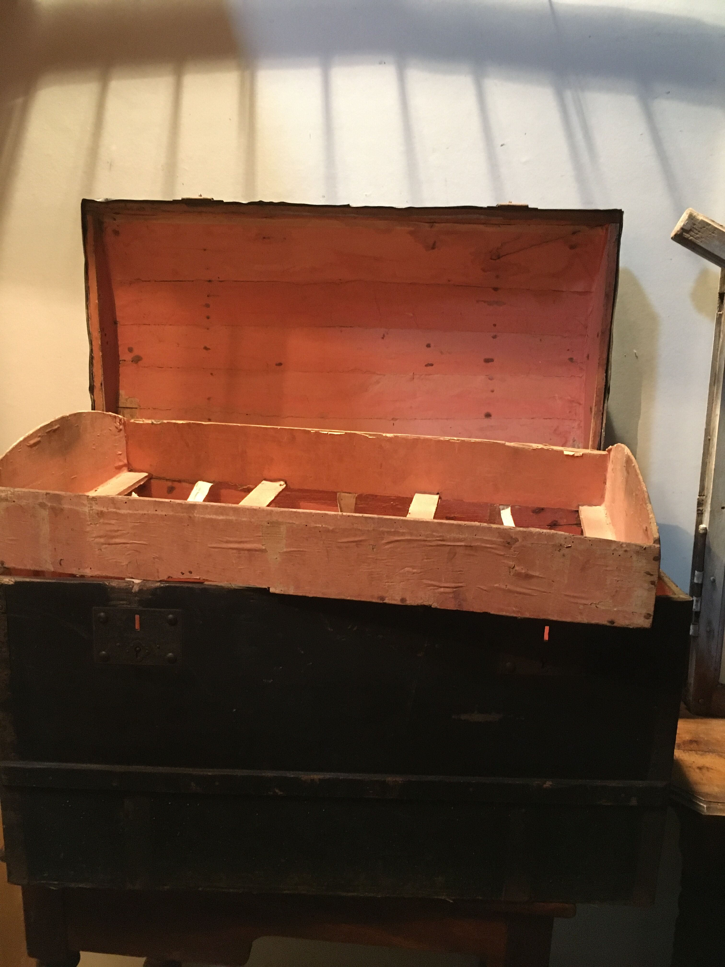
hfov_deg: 48.2
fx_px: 810
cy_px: 484
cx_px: 362
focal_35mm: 29
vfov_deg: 61.7
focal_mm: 4.15
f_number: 2.2
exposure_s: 1/25
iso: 250
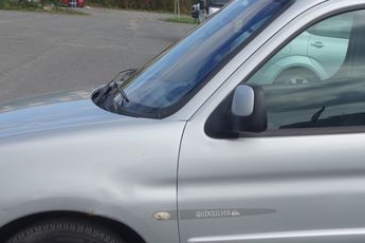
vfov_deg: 16.4
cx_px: 314
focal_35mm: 83
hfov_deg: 23.9
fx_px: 841
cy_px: 145
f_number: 5.6
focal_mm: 10.4
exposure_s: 1/250
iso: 125
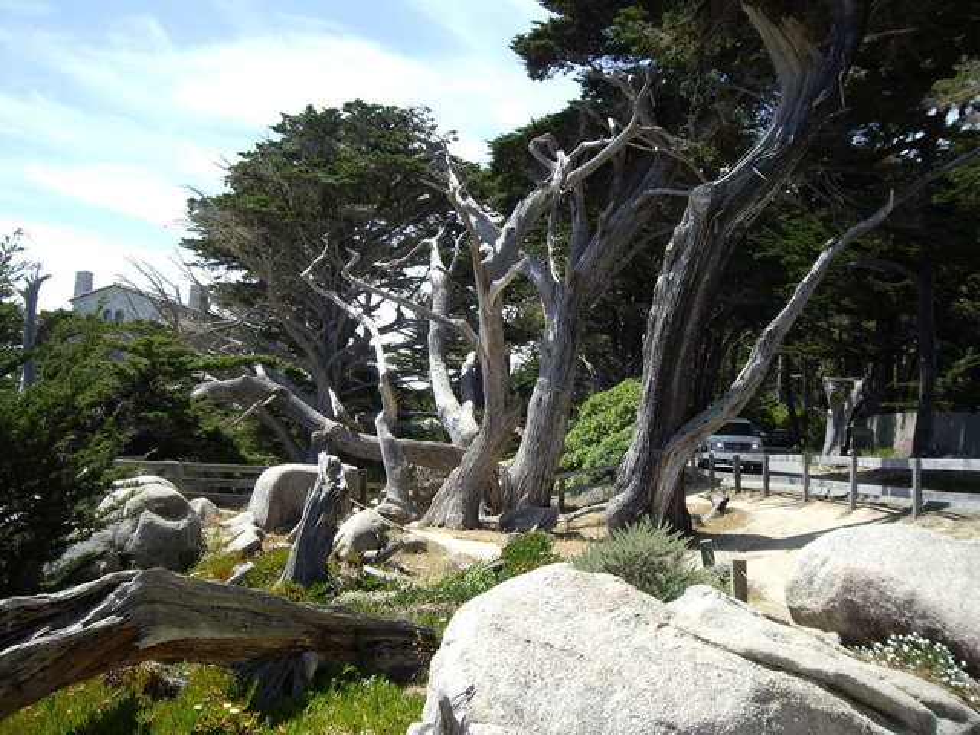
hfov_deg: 49.0
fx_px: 1076
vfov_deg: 37.7
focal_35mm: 38
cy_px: 368
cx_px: 490
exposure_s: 1/200
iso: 50
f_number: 4.3
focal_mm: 6.2
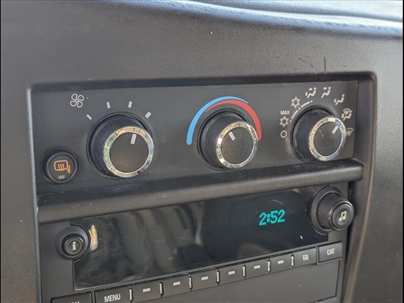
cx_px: 202
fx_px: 572
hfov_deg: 38.9
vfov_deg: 29.7
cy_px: 152
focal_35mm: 49
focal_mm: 6.9
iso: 116
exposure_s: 1/345
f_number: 1.68
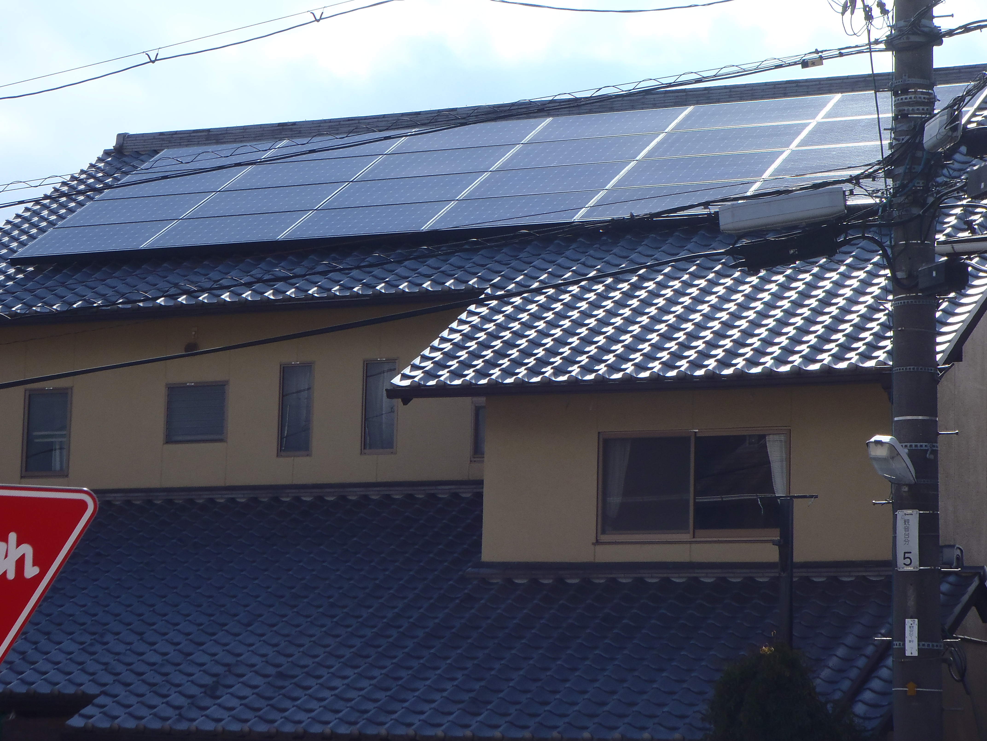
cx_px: 494
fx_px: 2908
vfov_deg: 14.5
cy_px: 370
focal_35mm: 102
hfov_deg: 19.3
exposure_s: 1/250
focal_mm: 18.2
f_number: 6.3
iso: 80
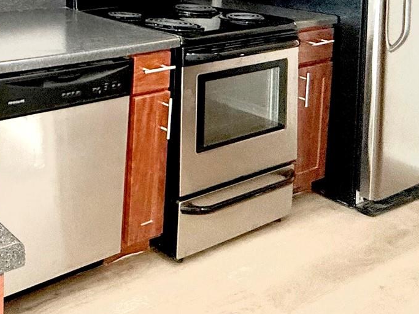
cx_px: -77
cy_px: -53
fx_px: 508
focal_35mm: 42
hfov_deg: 35.7
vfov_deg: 29.9
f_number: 2.2
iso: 250
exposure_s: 1/120
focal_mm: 2.22
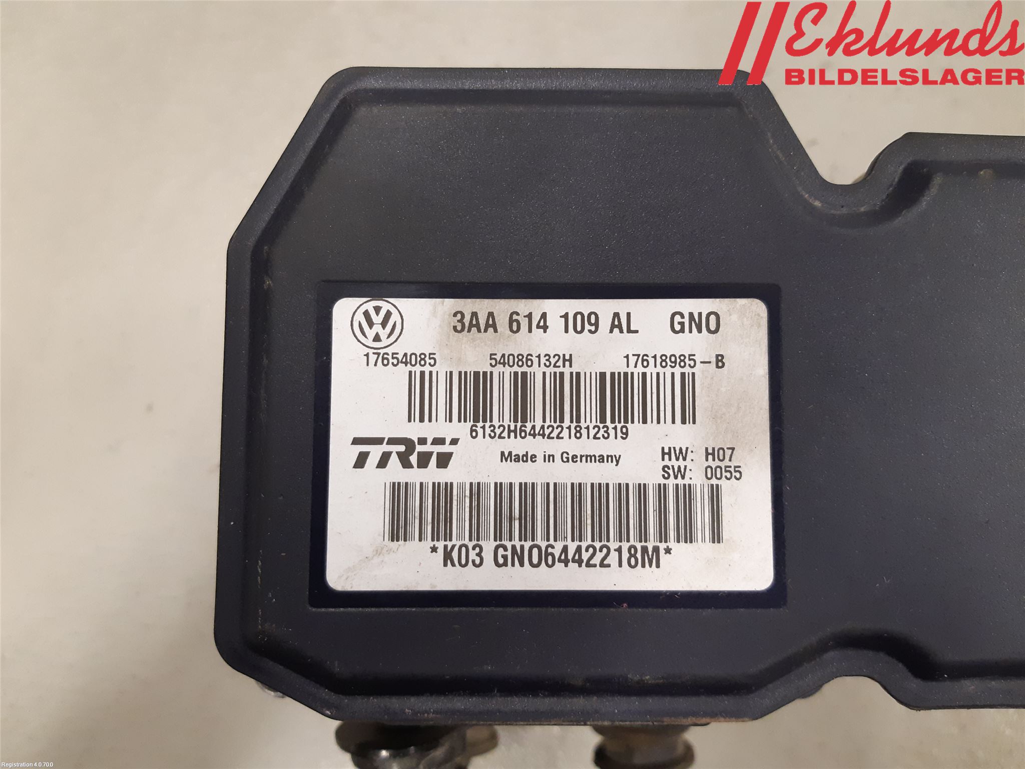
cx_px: 512
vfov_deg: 53.1
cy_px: 384
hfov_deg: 67.3
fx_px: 770
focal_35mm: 26
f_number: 1.7
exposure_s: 1/50
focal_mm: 3.93
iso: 250
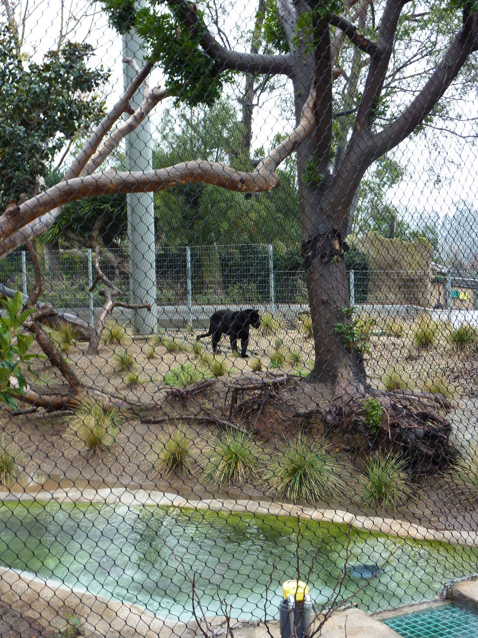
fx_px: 957
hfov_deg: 28.0
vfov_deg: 36.8
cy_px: 319
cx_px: 239
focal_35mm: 52
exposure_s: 1/50
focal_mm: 8.5
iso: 80
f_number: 3.8
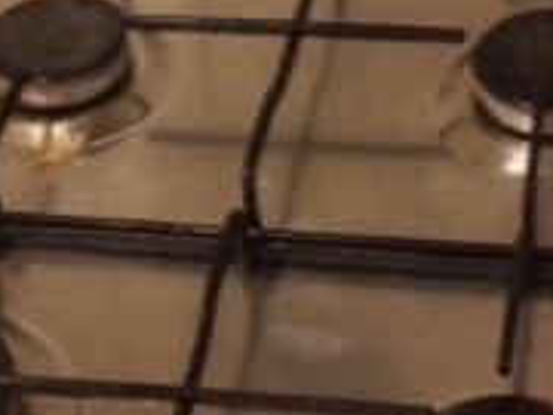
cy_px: 191
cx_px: 316
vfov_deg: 14.4
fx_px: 1645
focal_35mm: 103
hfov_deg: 19.1
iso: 400
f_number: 2.2
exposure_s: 1/15
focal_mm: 4.15
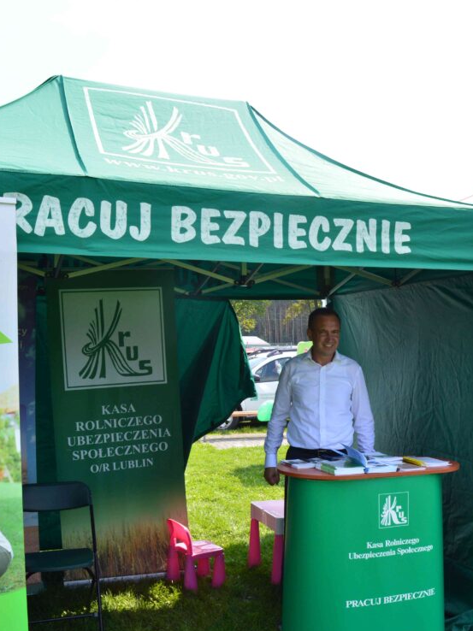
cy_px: 367
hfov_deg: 35.8
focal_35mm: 40
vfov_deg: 46.6
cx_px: 284
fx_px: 729
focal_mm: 20
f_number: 10
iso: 400
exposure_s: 1/250
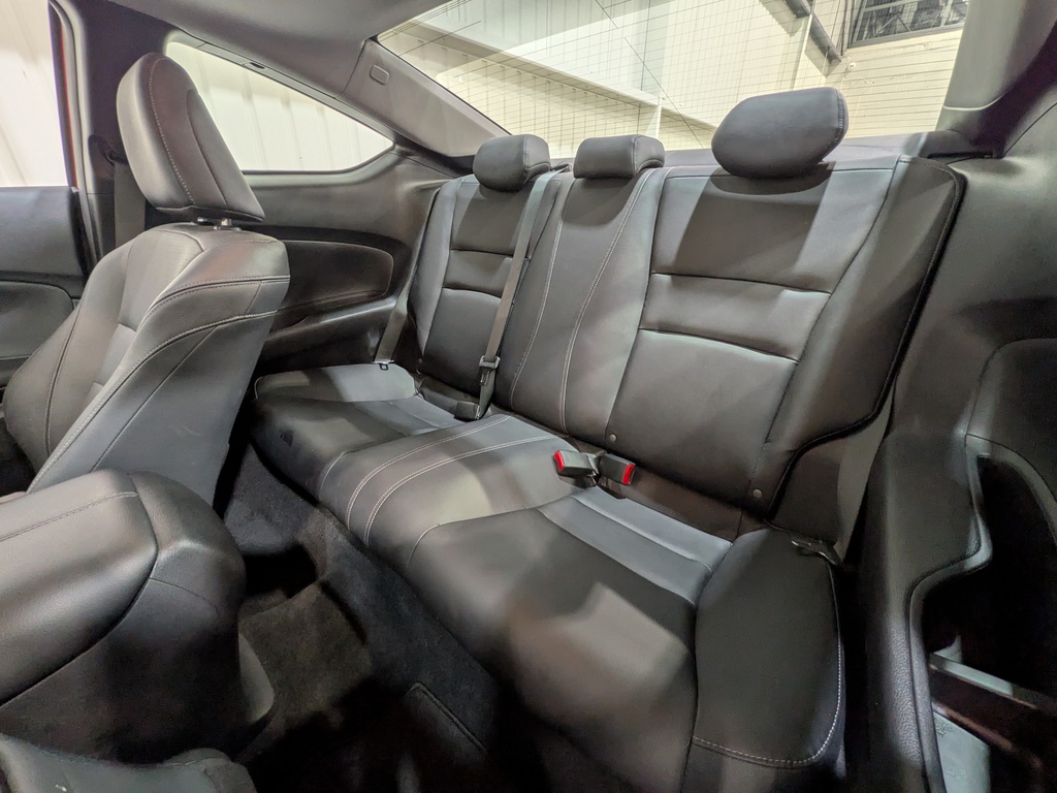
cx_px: 528
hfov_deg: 102.1
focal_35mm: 14
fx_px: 427
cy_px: 396
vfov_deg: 85.7
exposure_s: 1/24
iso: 70
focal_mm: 1.83
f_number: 2.2
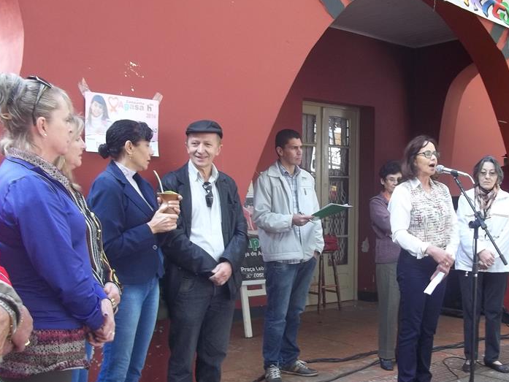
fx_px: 691
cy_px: 229
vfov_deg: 30.8
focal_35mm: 47
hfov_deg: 40.3
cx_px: 305
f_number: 2.9
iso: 64
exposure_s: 1/60
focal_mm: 5.7
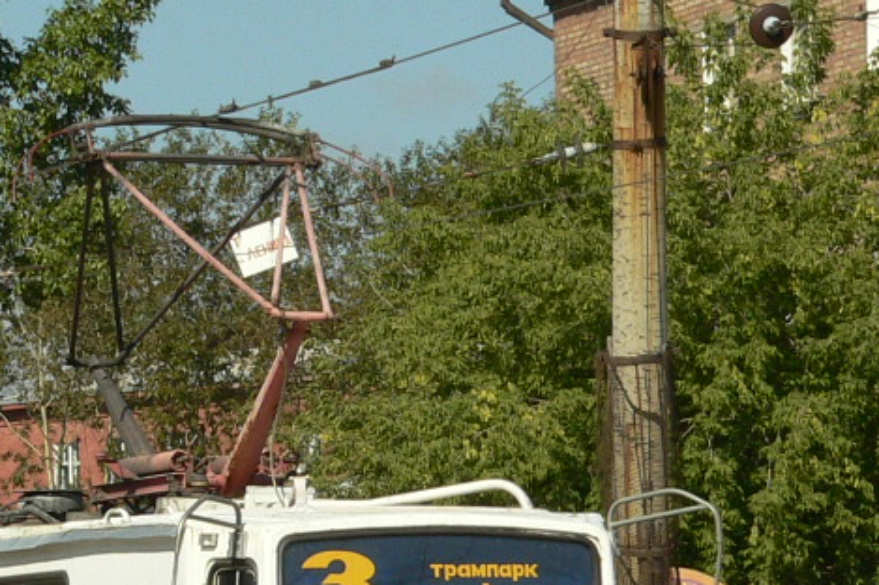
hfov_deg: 6.8
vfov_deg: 4.5
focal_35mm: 304
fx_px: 7417
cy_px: 626
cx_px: 154
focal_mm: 17.9
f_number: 5.6
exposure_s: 1/640
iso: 100
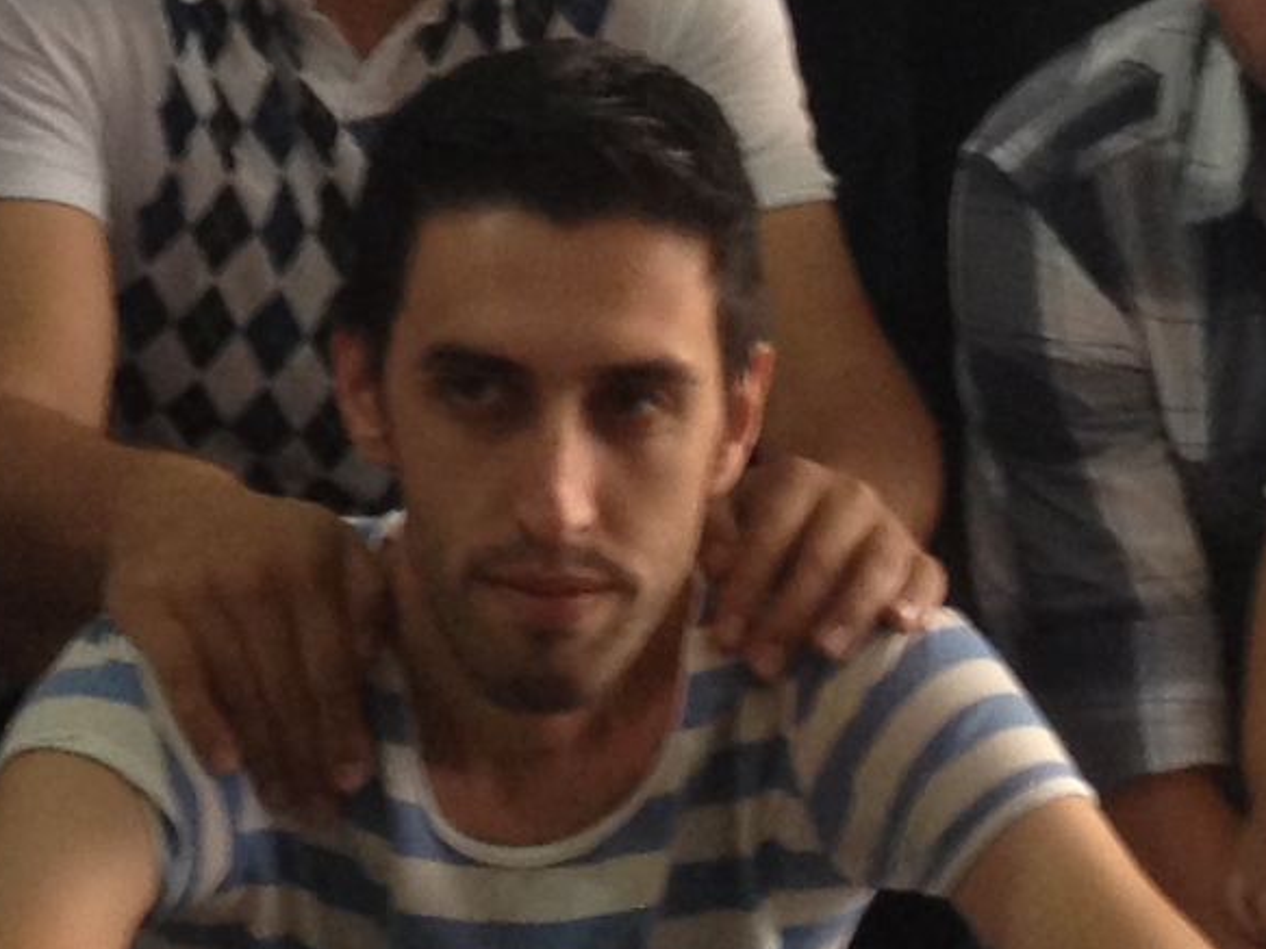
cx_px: 282
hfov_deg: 10.1
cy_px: -806
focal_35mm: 196
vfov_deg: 7.3
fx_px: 7167
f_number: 2.4
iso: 80
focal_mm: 4.28
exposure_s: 1/20
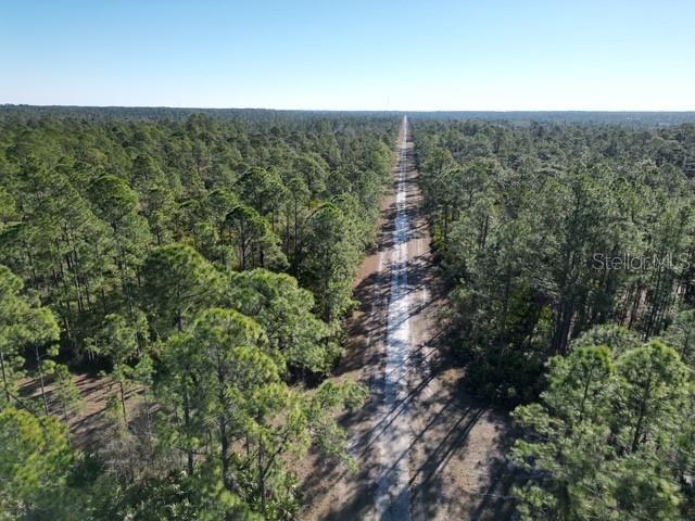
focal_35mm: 24
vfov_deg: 56.8
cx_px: 348
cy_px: 260
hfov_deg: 71.6
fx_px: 482
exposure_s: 1/2000
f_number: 1.7
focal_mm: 6.72
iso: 100
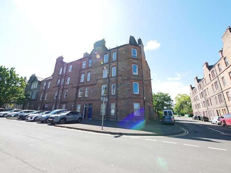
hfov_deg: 102.0
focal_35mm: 14
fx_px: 93
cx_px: 116
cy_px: 86
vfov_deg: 85.7
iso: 200
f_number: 5.6
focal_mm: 7
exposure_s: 1/250
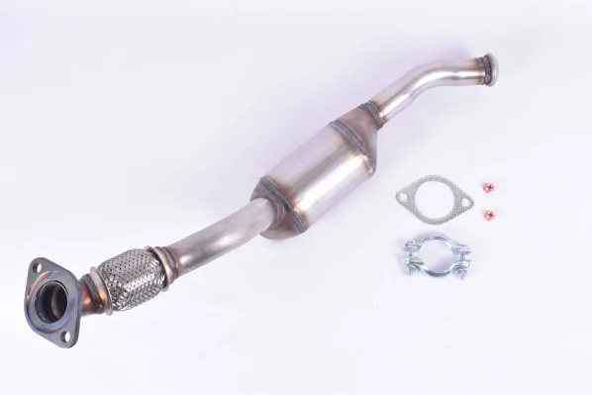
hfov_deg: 42.3
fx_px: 765
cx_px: 296
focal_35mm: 46
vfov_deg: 29.0
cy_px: 198
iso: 400
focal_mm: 31
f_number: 16
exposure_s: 1/60
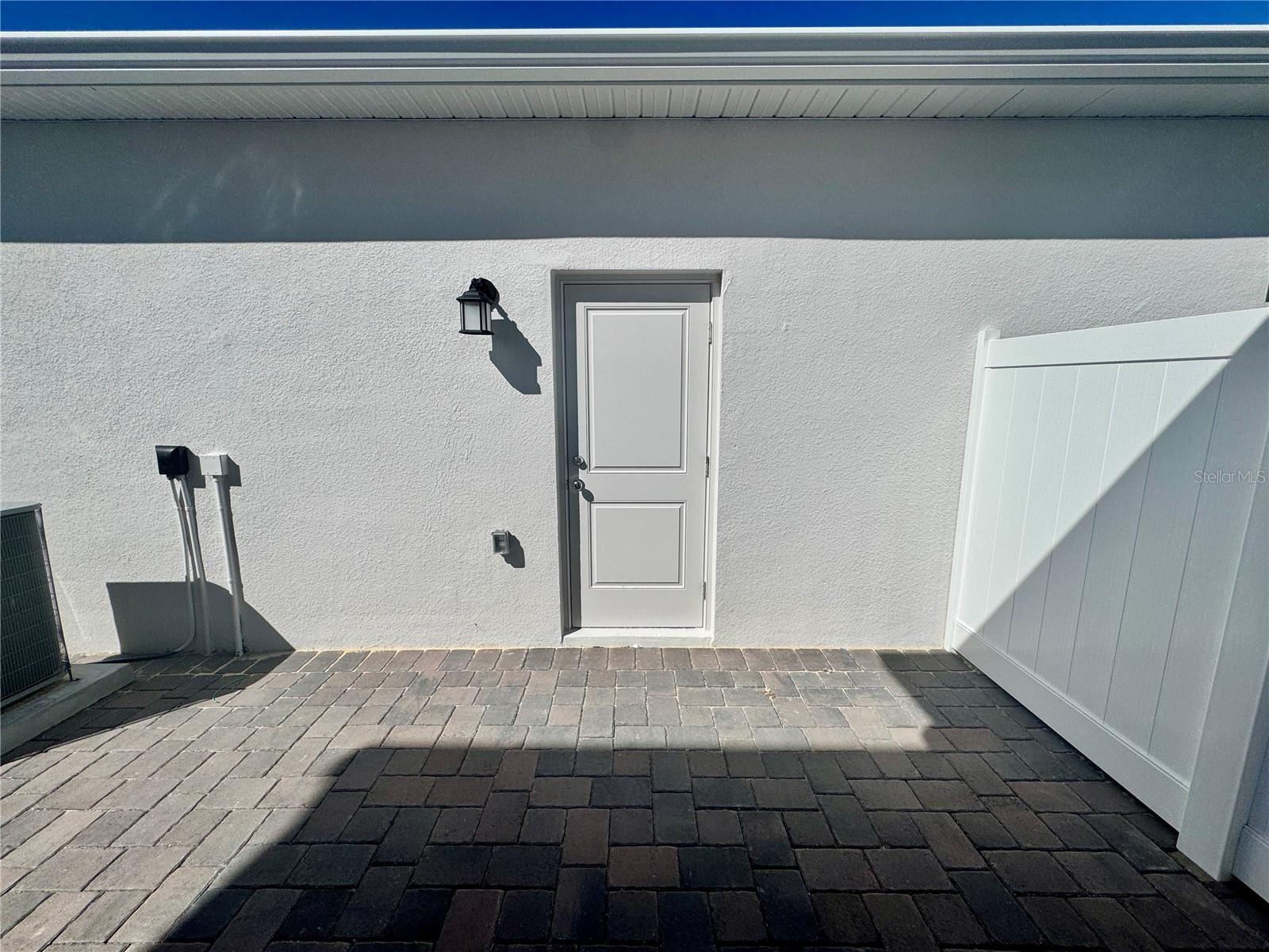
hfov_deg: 102.1
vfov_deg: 85.7
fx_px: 513
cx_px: 634
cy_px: 476
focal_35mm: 14
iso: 32
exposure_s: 1/5650
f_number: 2.2
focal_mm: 2.22
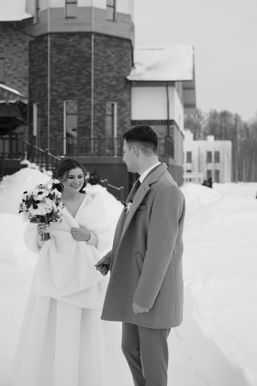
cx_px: 128
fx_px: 535
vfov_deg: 39.6
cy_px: 193
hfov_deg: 27.0
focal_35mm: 50
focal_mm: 50
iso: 160
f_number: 3.5
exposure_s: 1/2000
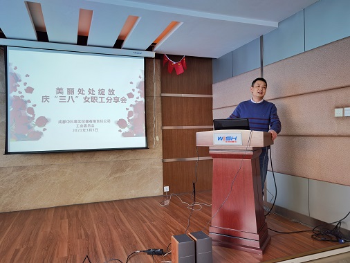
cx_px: 175
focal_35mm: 27
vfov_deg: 51.4
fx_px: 273
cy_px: 132
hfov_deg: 65.3
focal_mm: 6.71
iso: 64
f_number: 1.9
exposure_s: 1/60
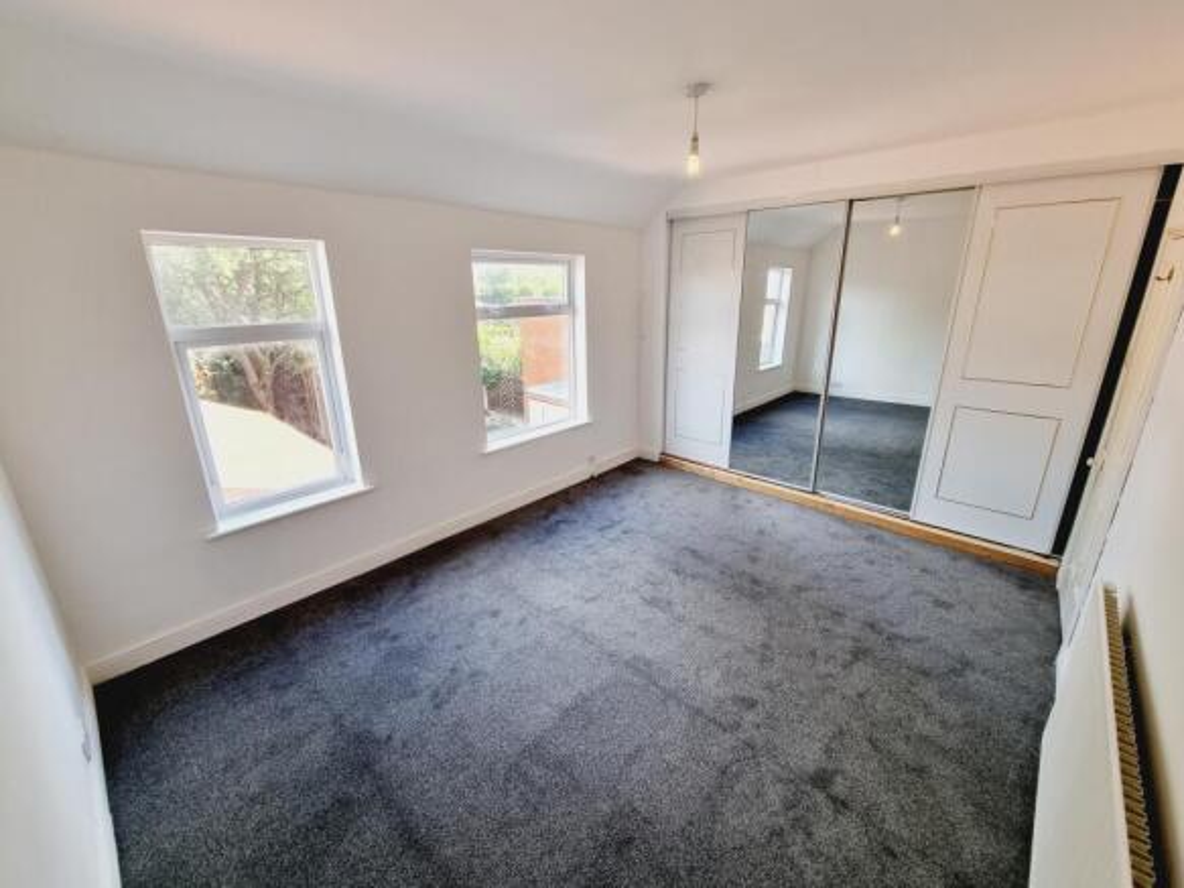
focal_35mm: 13
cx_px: 592
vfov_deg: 89.9
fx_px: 445
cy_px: 444
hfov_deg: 106.2
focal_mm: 2.2
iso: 80
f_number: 2.2
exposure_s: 1/100
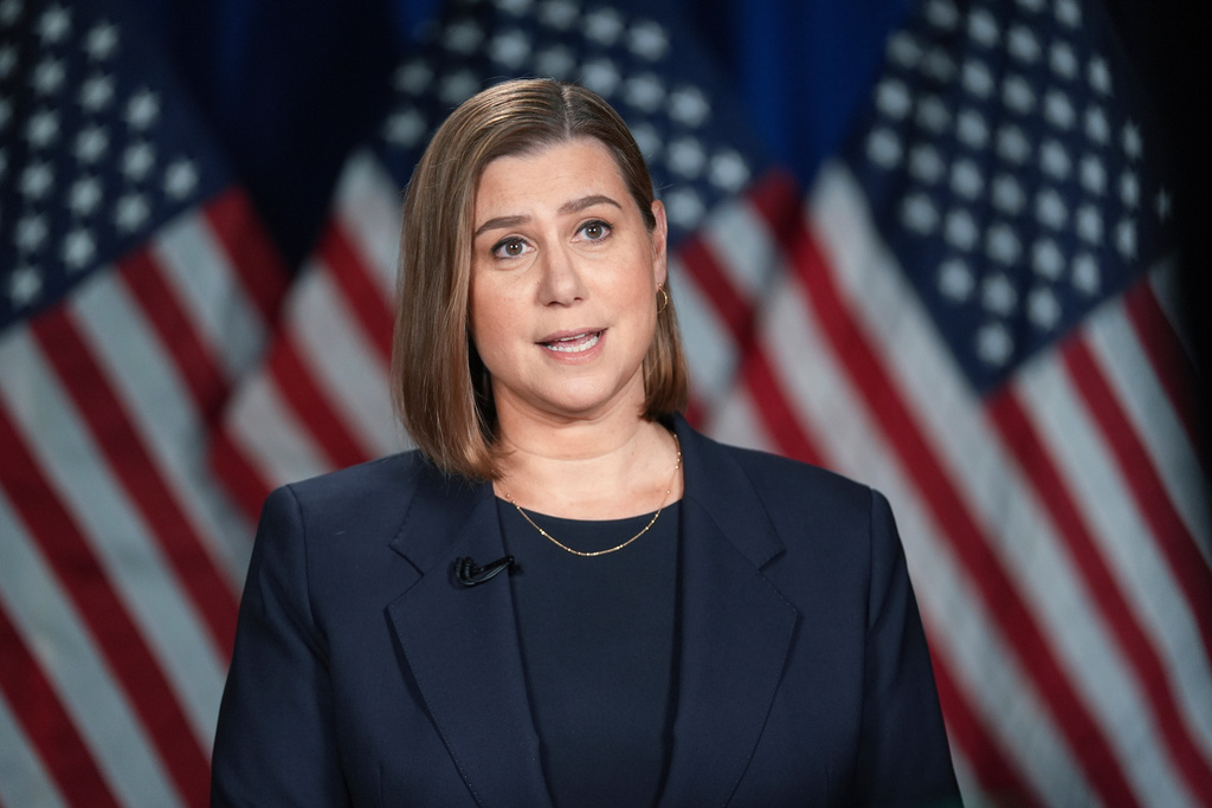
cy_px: 404
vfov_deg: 9.3
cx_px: 606
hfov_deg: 14.0
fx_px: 4949
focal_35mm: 147
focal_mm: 147
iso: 2500
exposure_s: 1/250
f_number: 2.8
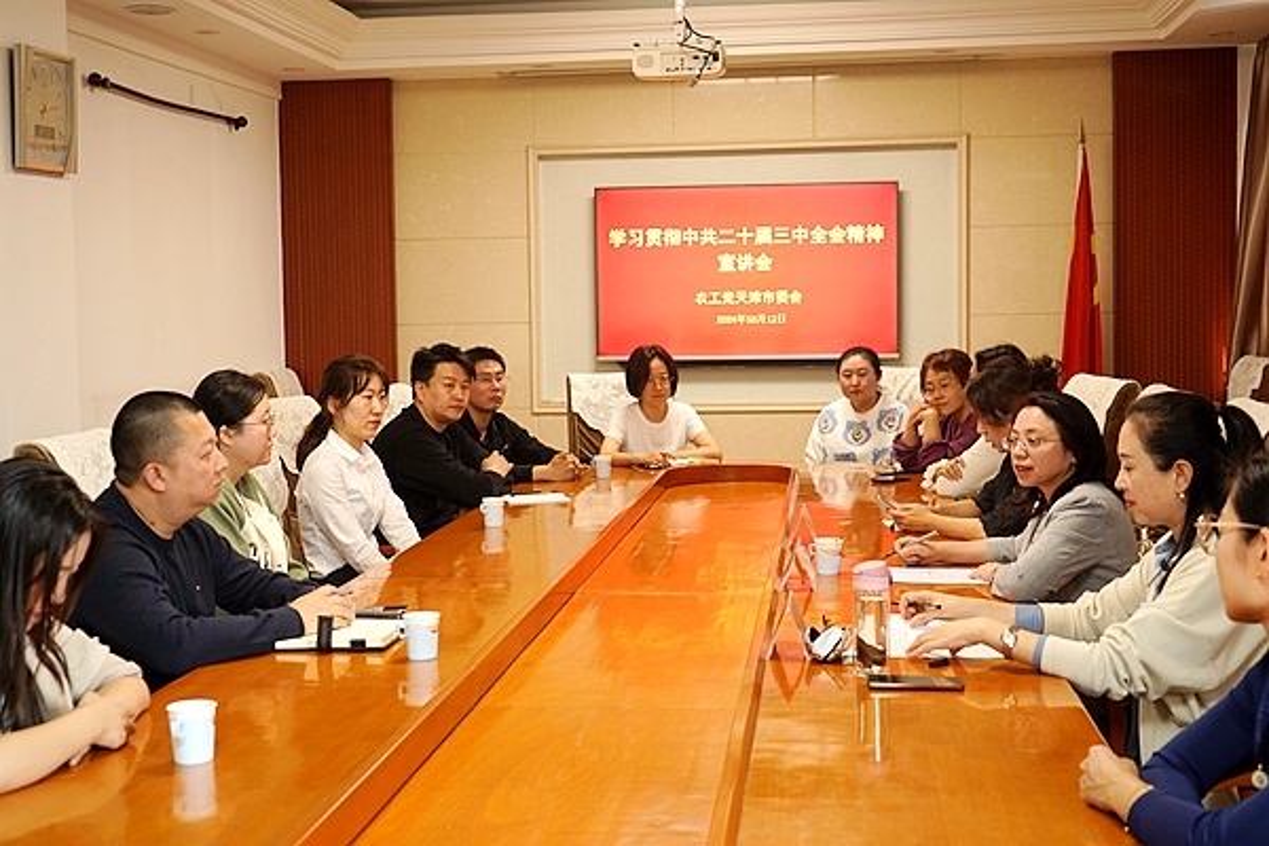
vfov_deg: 28.6
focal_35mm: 47
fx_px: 1657
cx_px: 634
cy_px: 423
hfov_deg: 41.9
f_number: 5.6
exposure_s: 1/80
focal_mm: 47
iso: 1600
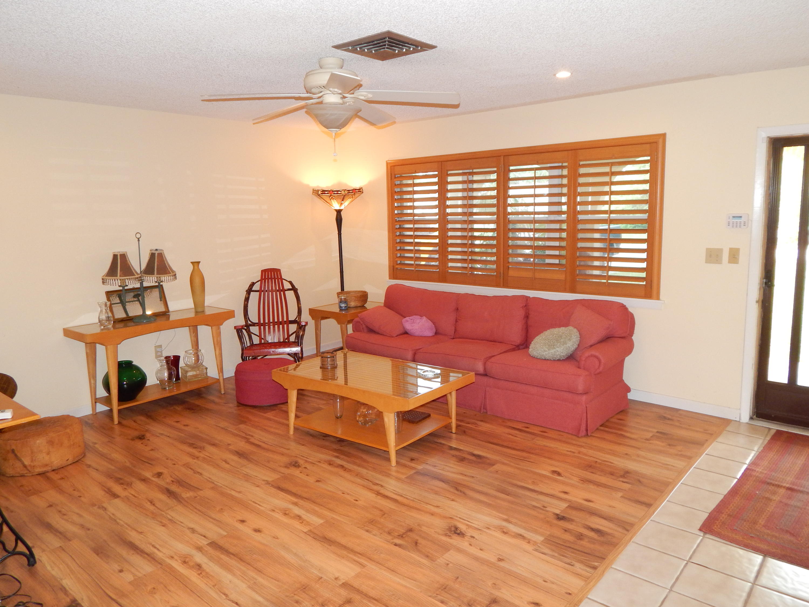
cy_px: 304
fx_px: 584
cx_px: 404
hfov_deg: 69.4
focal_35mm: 25
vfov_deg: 54.9
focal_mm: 4.5
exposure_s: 1/30
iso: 250
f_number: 3.1
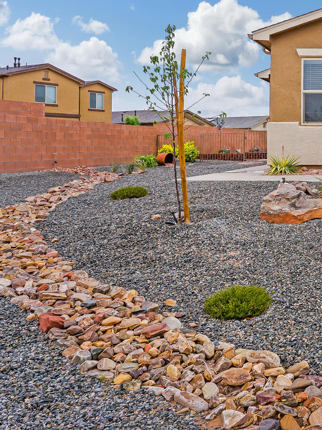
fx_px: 484
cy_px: 138
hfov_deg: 30.3
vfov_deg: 47.0
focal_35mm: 39
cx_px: 403
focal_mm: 18
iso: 100
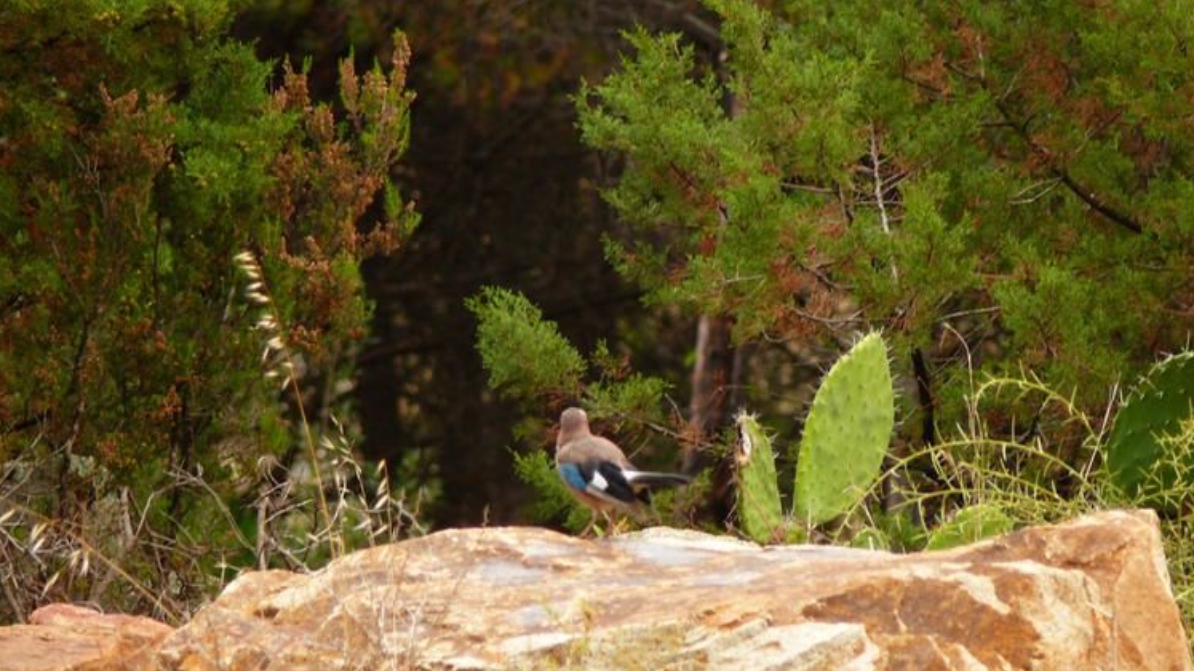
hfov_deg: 4.7
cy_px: 371
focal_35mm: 459
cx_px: 596
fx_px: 14530
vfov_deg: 2.6
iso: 125
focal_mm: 88.8
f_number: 3.7
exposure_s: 1/125
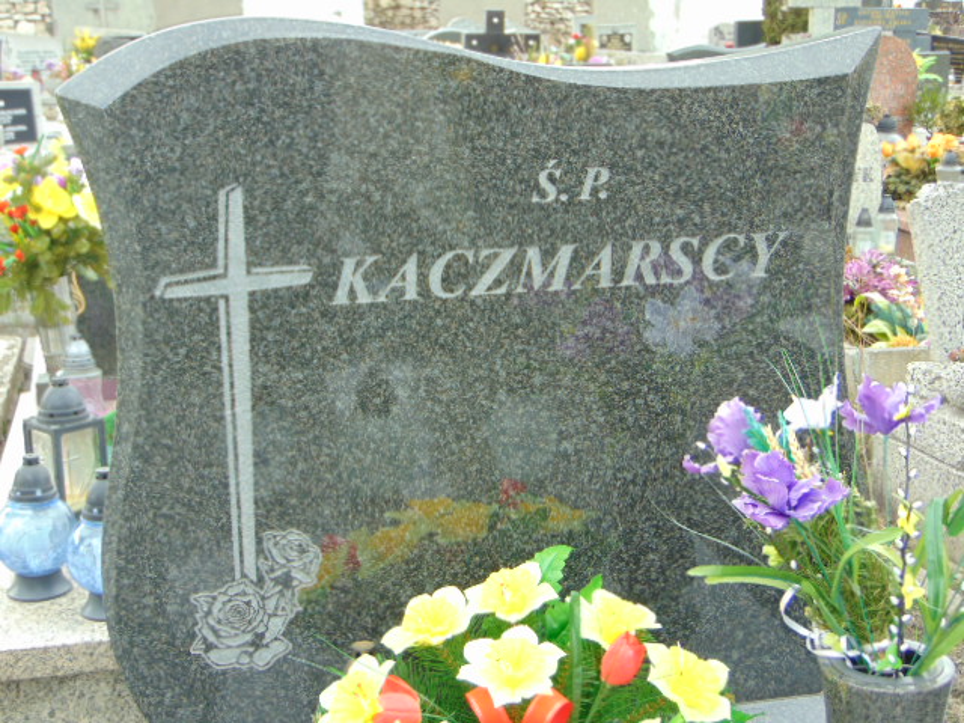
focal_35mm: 60
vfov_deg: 24.4
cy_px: 362
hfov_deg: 32.2
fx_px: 1671
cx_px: 482
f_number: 3.6
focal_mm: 10.8
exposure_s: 1/80
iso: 80
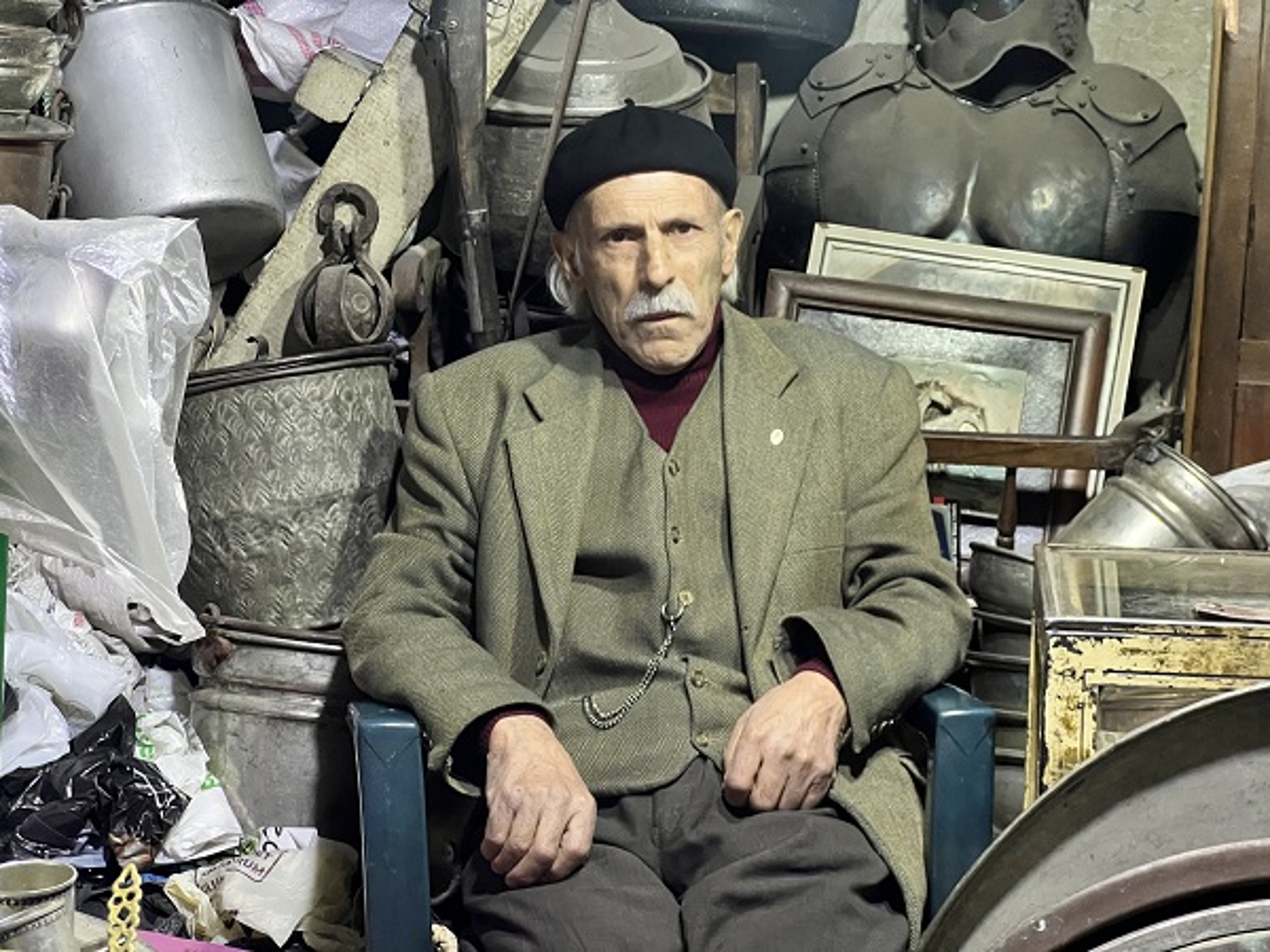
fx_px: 2825
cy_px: 476
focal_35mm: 77
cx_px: 635
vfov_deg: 19.1
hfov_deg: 25.3
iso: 640
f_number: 2.8
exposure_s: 1/34
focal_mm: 9
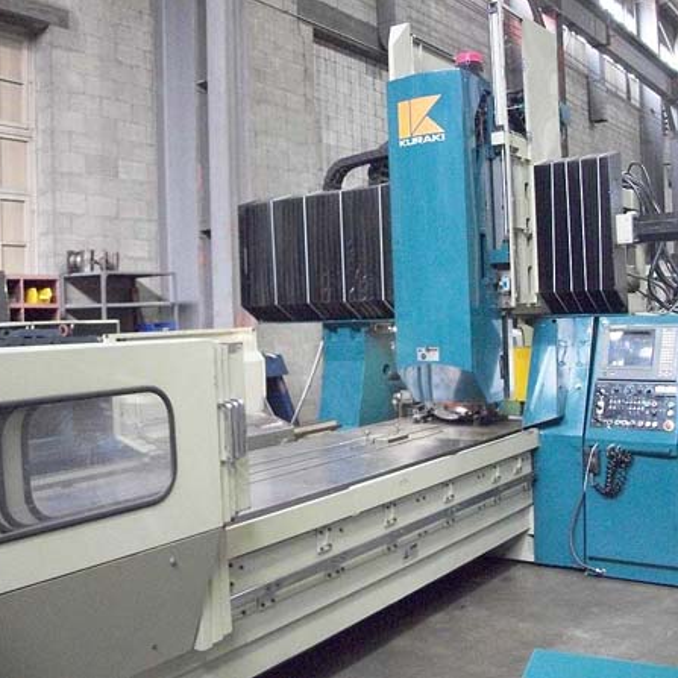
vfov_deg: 43.9
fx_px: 842
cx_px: 309
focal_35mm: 38
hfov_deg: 43.8
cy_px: 338
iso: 640
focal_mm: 5.7
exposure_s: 1/60
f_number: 2.9
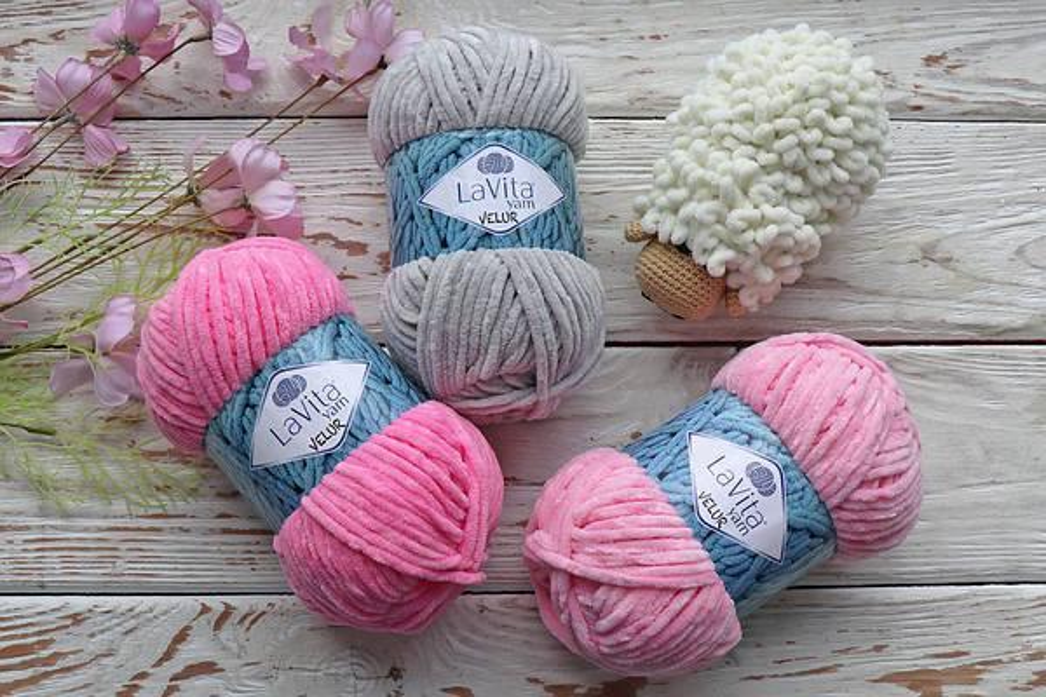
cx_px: 523
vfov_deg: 29.9
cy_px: 348
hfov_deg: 43.6
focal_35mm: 45
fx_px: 1307
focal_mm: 30
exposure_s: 1/50
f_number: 4.5
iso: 800
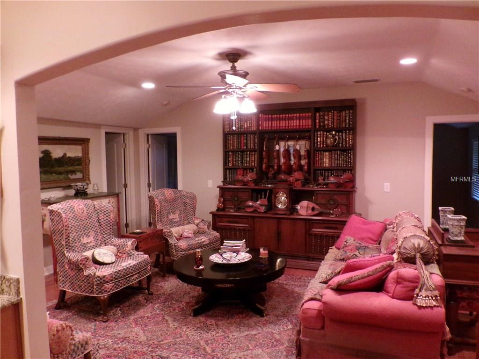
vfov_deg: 53.1
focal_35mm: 26
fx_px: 360
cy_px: 180
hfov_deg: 67.3
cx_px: 240
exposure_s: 1/17
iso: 544
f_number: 3.2
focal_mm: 4.7
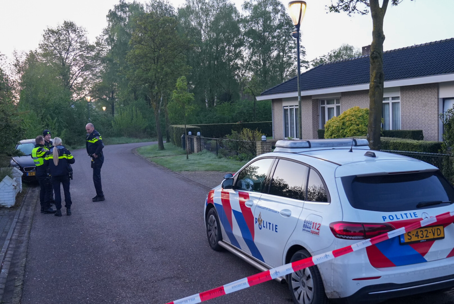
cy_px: 152
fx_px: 467
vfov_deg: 36.0
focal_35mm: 37
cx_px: 227
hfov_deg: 51.9
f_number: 4.5
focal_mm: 25
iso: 1600
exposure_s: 1/60
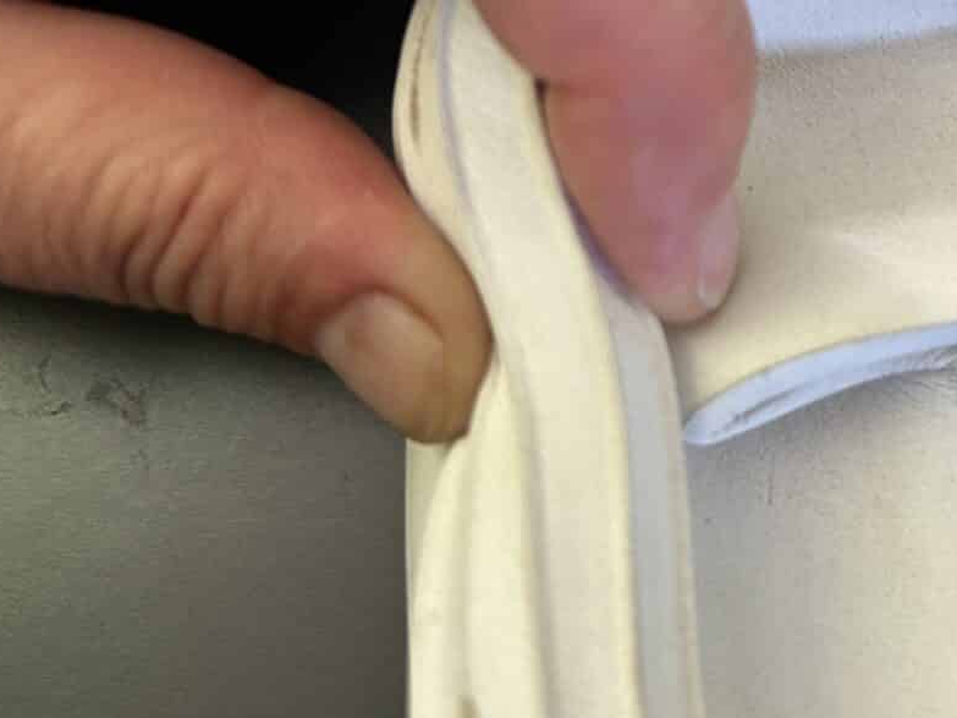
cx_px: 863
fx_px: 1410
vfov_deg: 27.9
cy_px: 137
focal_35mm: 51
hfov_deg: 35.3
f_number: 1.5
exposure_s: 1/50
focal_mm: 5.7
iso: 125
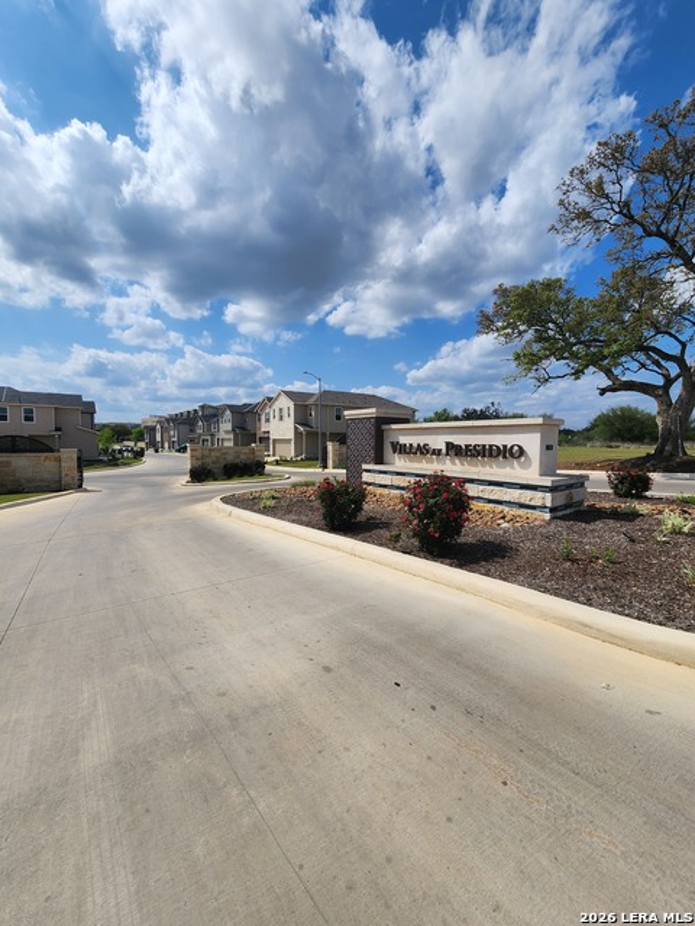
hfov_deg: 89.9
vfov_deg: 106.2
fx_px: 348
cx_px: 348
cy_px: 463
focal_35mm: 13
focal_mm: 2.2
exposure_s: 1/4616
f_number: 2.2
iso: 50
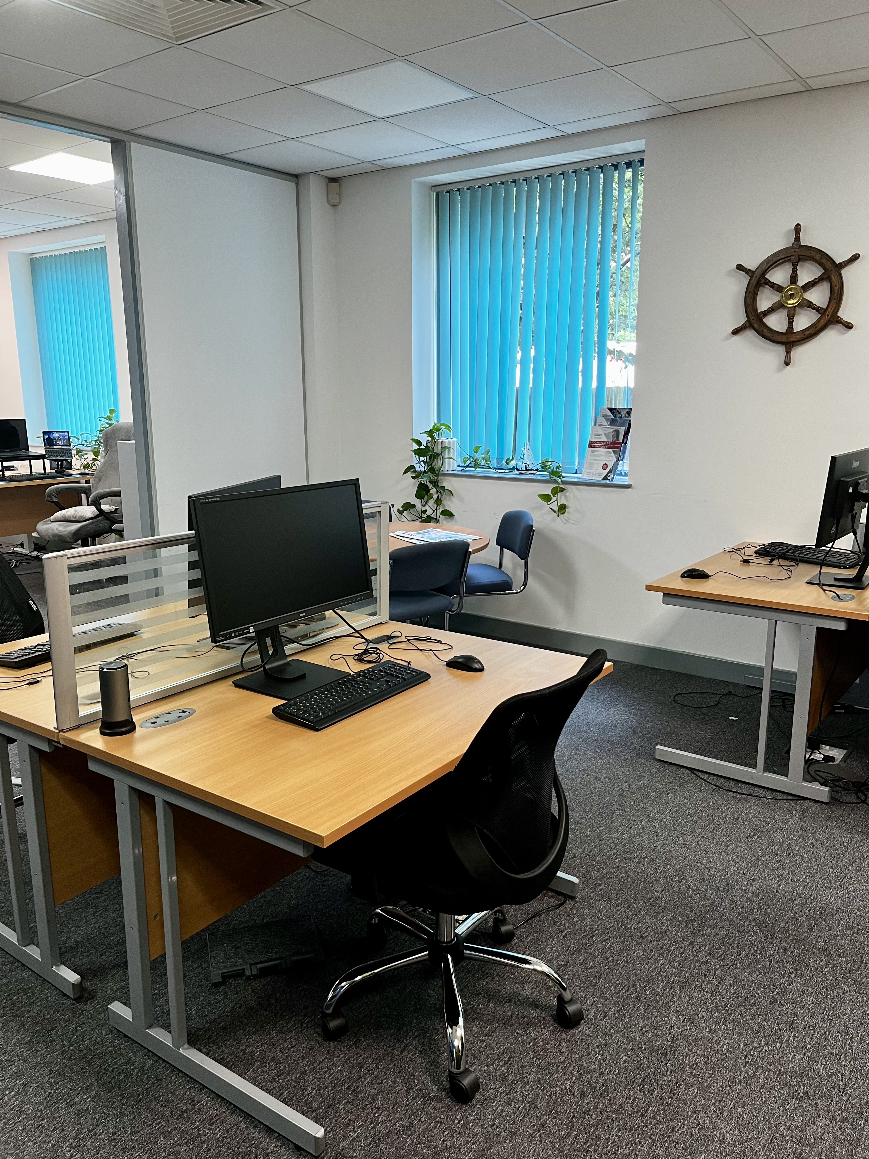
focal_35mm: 26
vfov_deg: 67.3
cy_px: 580
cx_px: 434
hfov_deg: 53.1
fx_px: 870
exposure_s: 1/50
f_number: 1.6
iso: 80
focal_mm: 5.1
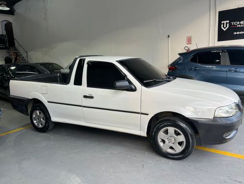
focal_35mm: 26
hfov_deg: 67.2
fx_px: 184
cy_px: 92
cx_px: 122
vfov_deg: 53.2
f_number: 1.5
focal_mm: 5.7
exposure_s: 1/171
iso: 40
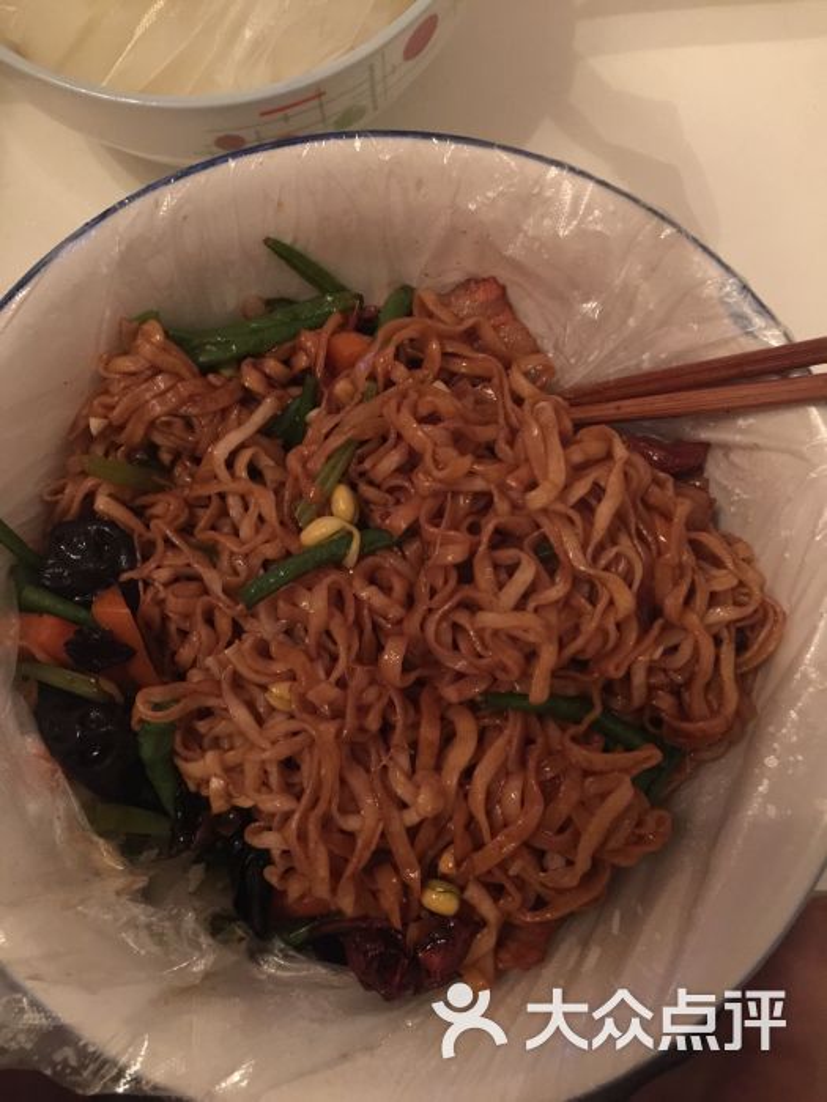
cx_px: 414
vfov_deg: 61.7
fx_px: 924
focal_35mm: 29
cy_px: 551
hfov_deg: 48.2
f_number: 2.2
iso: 160
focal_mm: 4.15
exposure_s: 1/4
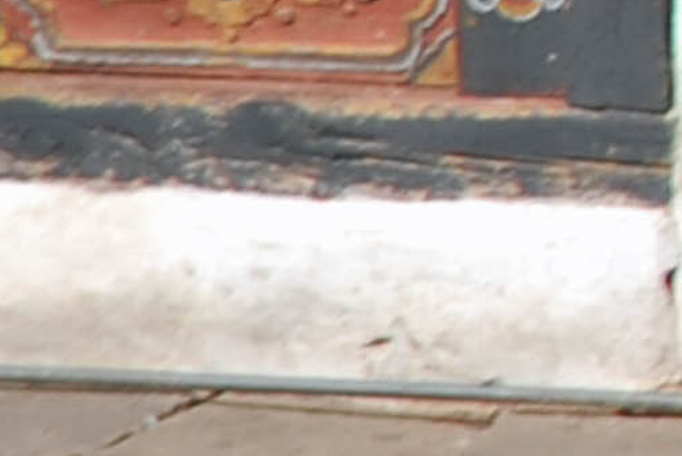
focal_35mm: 812
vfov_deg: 1.7
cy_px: -1152
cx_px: 2098
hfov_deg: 2.5
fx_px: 15396
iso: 100
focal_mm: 70
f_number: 7.1
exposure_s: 1/180
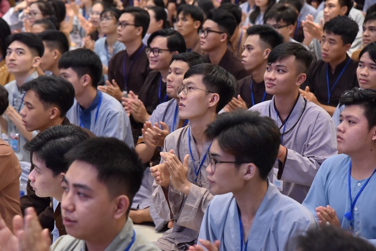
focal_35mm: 105
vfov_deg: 13.1
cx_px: 188
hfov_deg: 19.4
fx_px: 1097
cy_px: 126
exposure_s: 1/125
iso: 2500
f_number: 5.6
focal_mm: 105
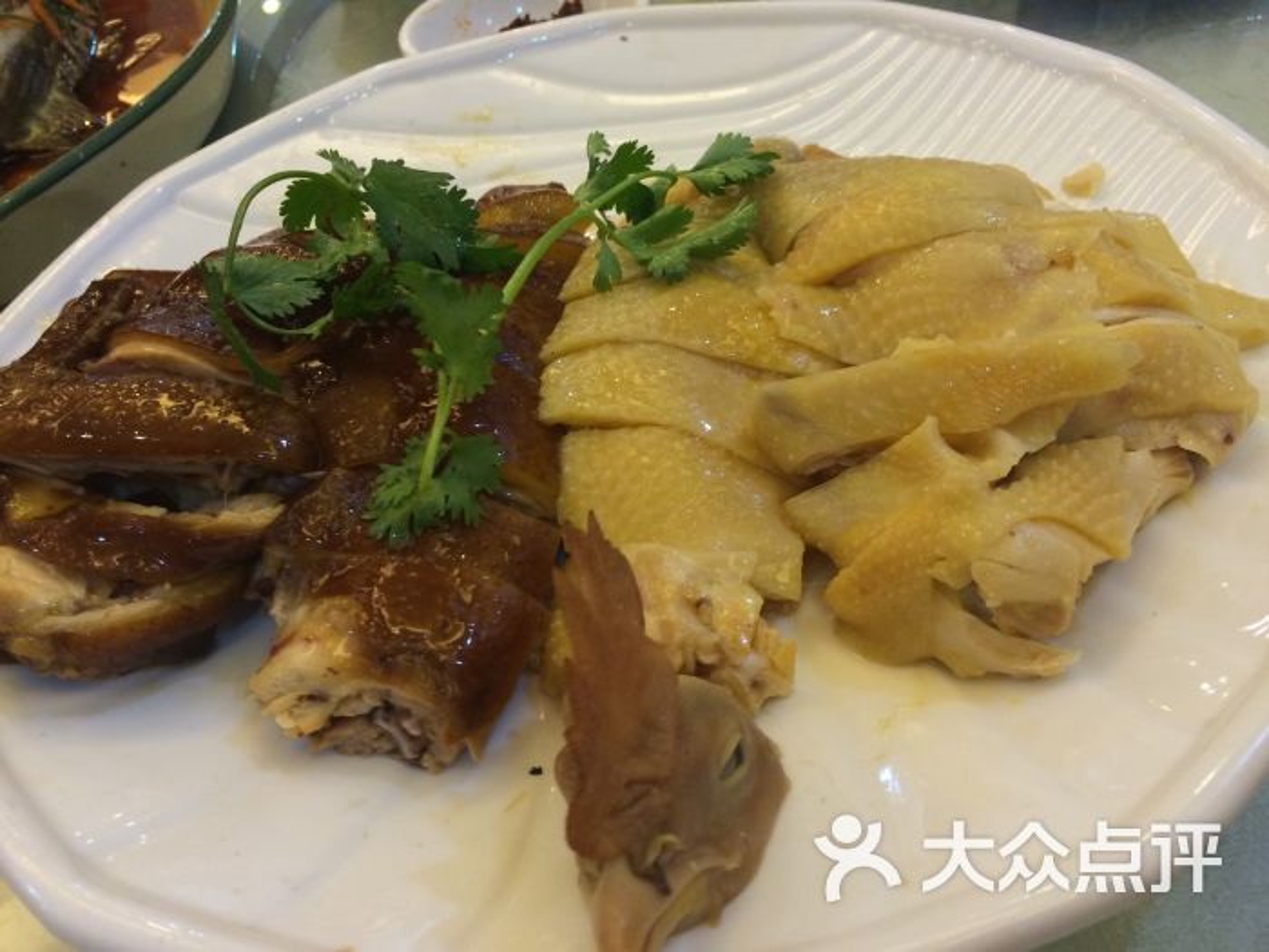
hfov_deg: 61.7
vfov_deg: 48.2
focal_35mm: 29
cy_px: 476
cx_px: 634
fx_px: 1063
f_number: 2.2
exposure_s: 1/33
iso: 125
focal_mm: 4.15
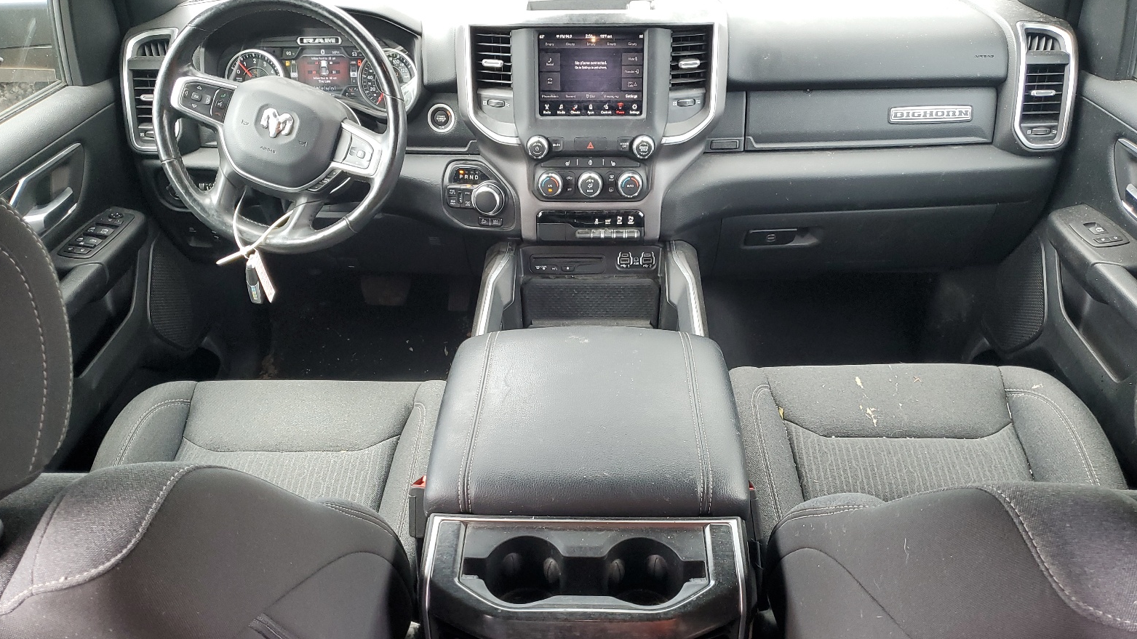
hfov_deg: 66.1
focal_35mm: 29
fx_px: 874
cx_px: 559
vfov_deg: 39.8
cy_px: 411
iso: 80
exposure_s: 1/120
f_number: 1.5
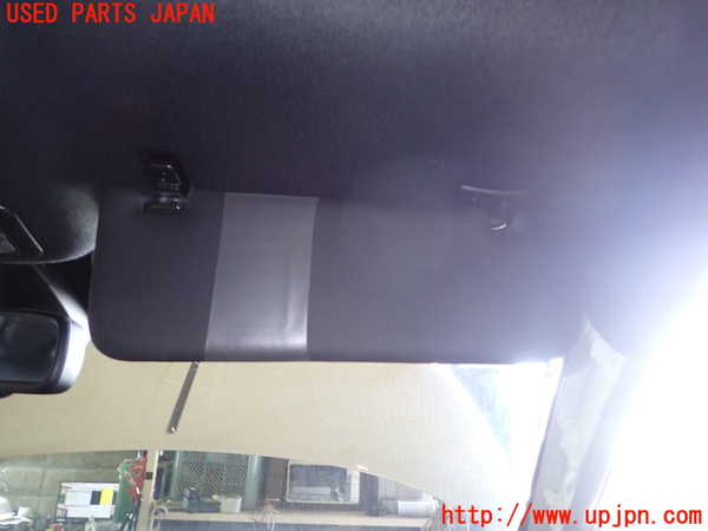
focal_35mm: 25
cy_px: 266
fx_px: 511
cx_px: 354
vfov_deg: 54.9
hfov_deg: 69.4
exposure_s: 1/30
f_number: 2
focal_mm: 4.5
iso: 200
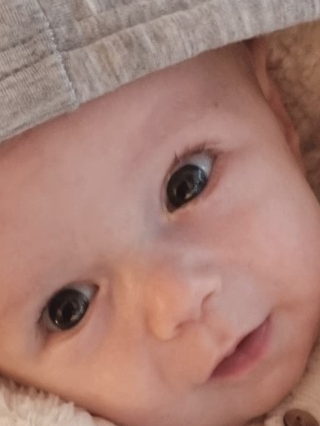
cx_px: 256
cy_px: 745
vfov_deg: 16.1
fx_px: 1294
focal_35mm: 105
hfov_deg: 14.0
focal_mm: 6.7
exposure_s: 1/25
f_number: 1.8
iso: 500
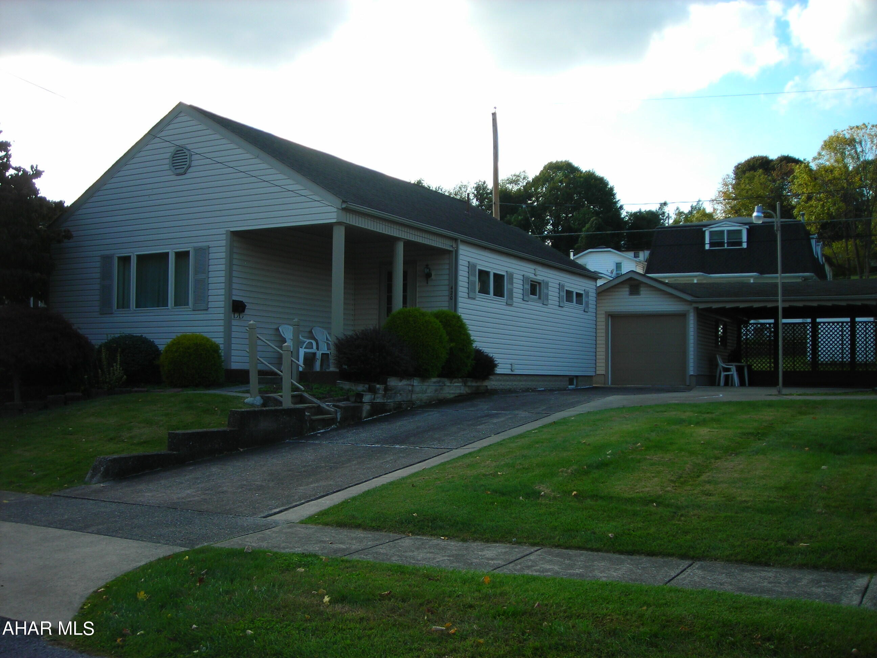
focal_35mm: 38
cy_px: 329
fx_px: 963
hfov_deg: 49.0
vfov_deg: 37.7
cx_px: 438
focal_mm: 6.3
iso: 50
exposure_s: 1/233
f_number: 3.2
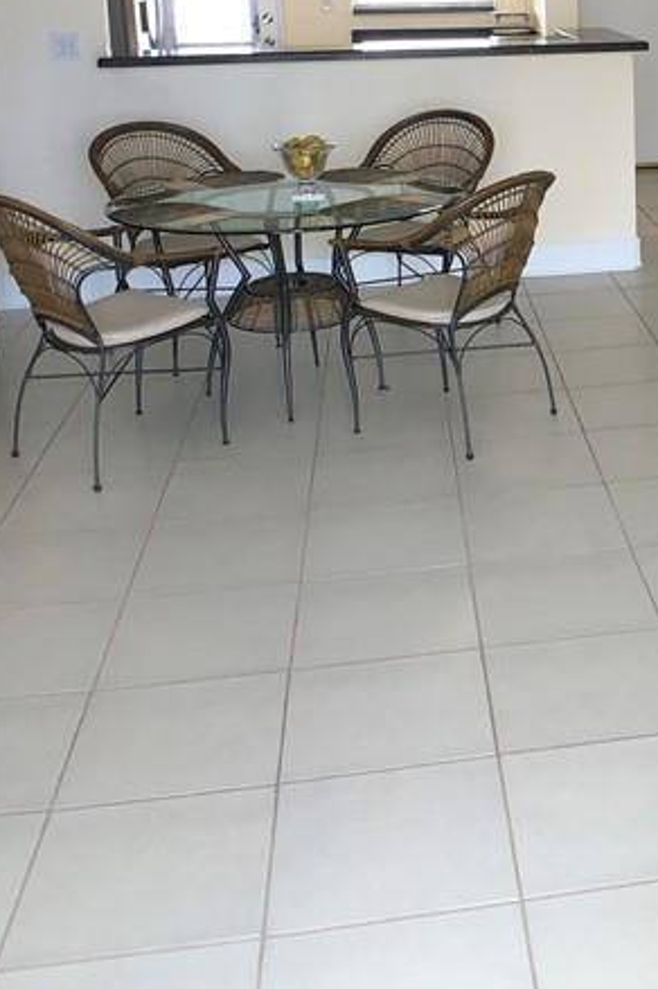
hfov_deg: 19.2
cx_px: 710
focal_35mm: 68
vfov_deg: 29.3
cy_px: 259
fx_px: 1867
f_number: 1.8
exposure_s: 1/120
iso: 64
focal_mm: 4
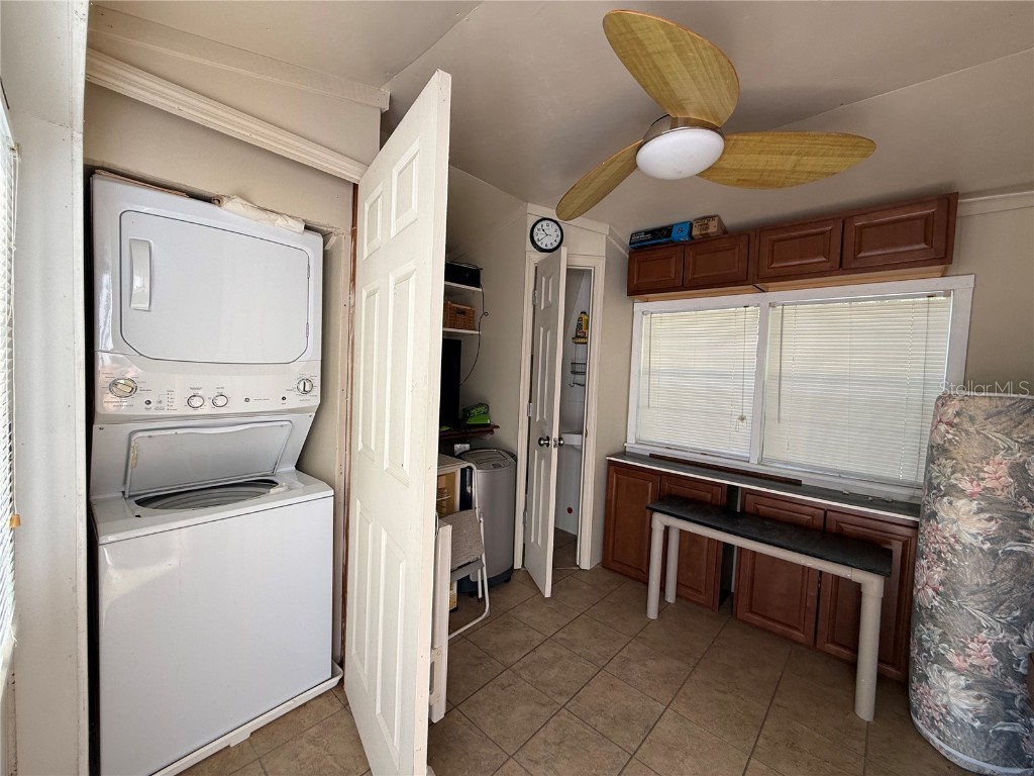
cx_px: 517
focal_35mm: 14
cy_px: 388
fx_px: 418
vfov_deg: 85.7
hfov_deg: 102.1
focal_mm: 2.22
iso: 50
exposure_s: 1/196
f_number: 2.2
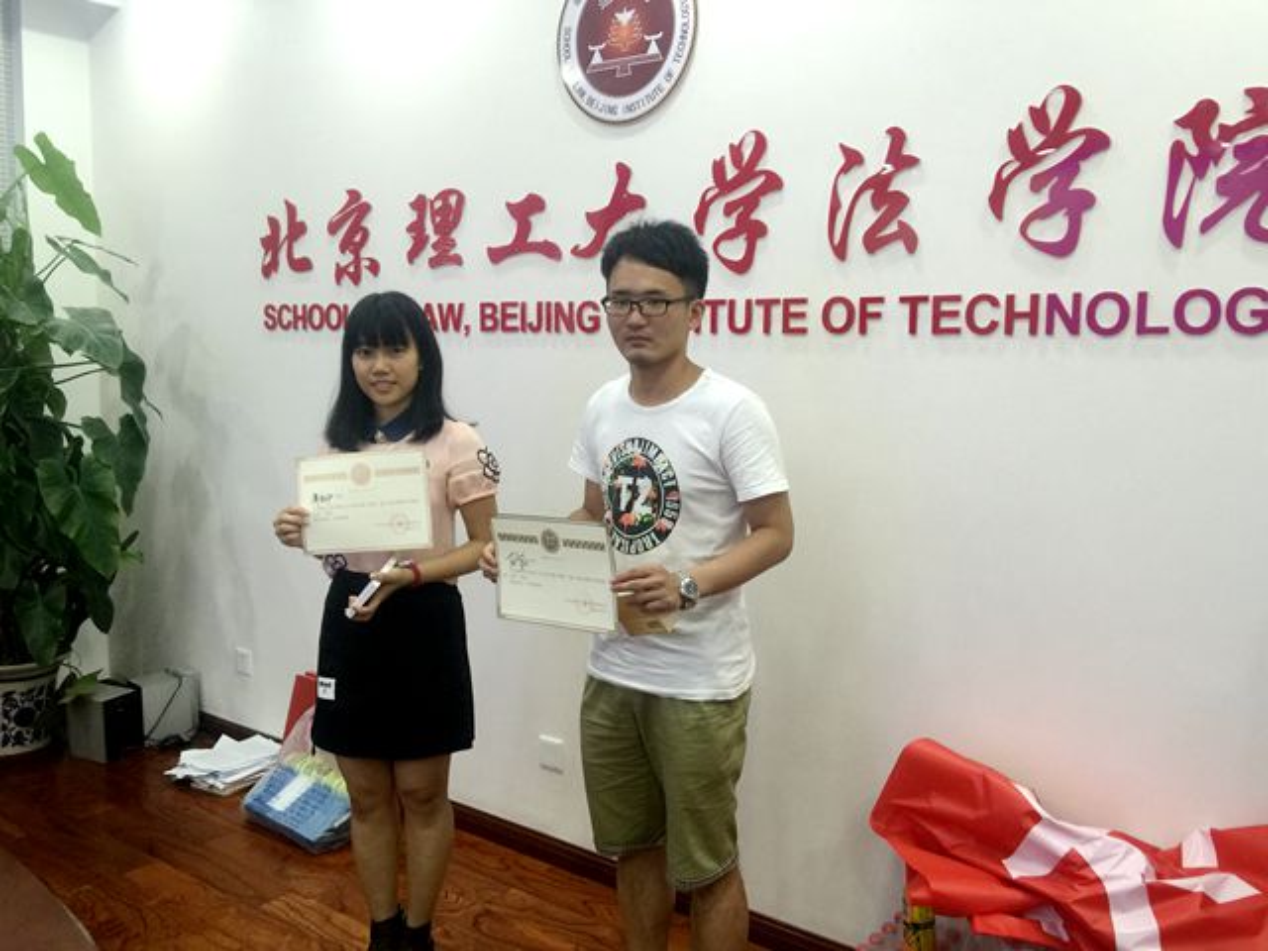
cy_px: 476
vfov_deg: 48.2
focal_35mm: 29
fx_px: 1062
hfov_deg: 61.7
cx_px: 634
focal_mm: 4.15
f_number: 2.2
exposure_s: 1/33
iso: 64
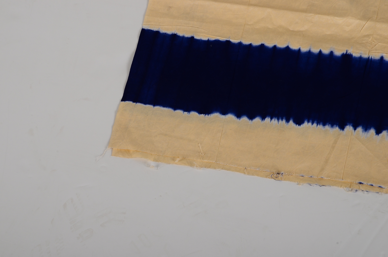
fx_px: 1694
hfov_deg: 13.1
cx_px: 194
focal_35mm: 158
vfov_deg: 8.7
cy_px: 128
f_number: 16
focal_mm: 105
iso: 320
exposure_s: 1/160
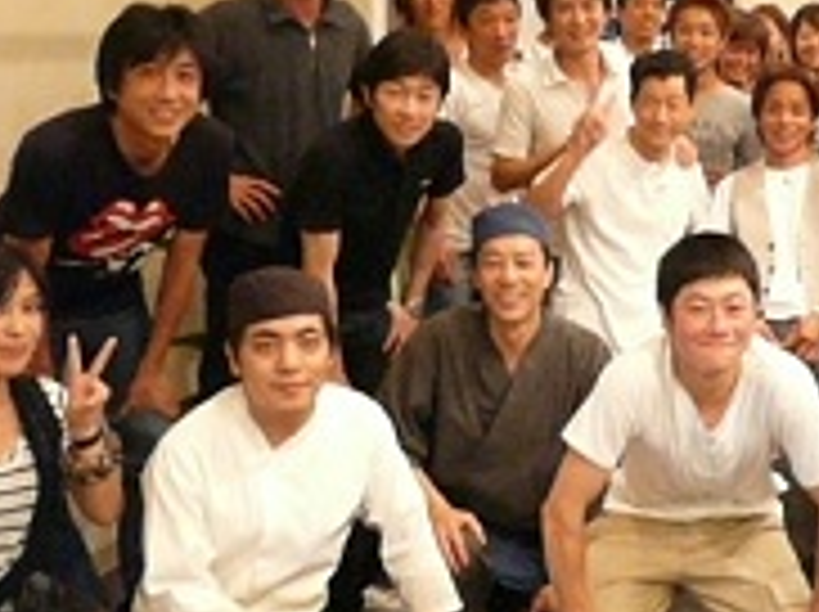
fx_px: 1347
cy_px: 169
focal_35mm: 57
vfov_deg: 25.4
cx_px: 666
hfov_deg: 32.8
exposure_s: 1/30
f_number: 2.8
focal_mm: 4.6
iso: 1600
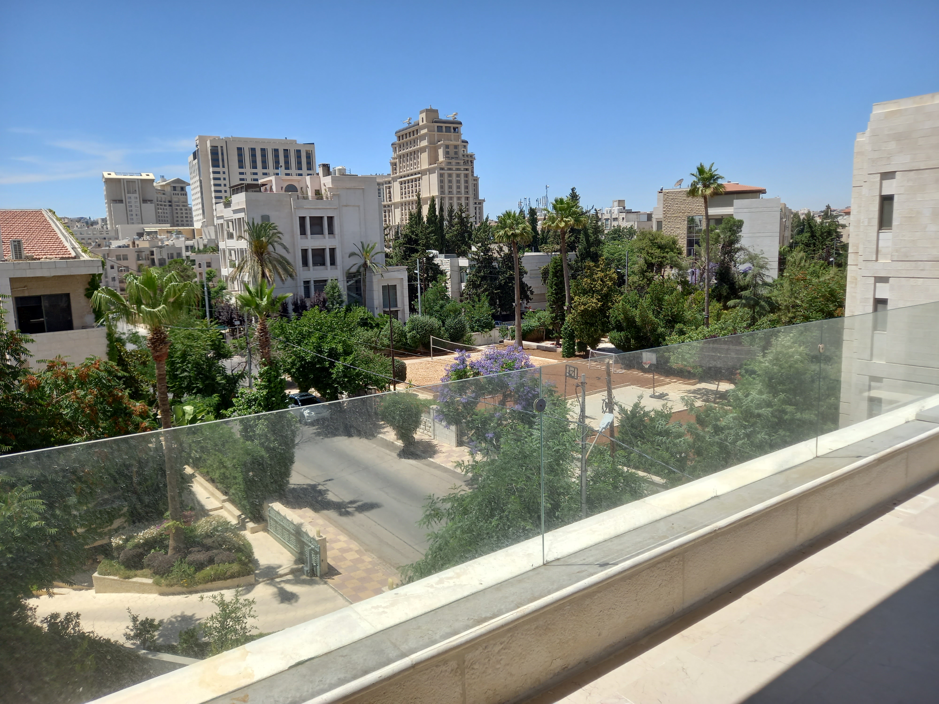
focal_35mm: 25
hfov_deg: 69.4
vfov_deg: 54.9
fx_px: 678
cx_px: 470
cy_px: 352
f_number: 2
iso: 25
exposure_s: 1/860
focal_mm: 4.6
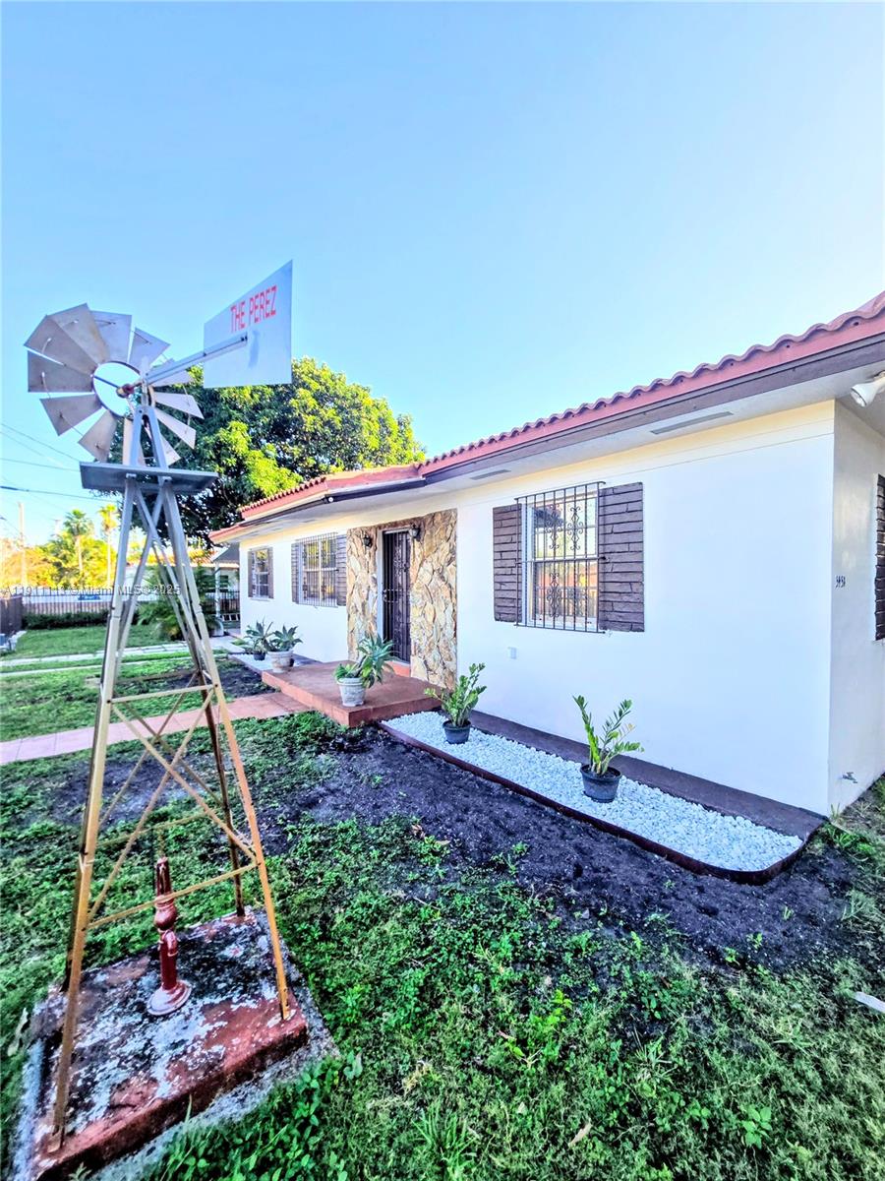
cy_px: 590
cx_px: 442
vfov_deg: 106.2
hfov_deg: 89.9
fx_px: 443
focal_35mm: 13
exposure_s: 1/617
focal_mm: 2.2
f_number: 2.2
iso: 50
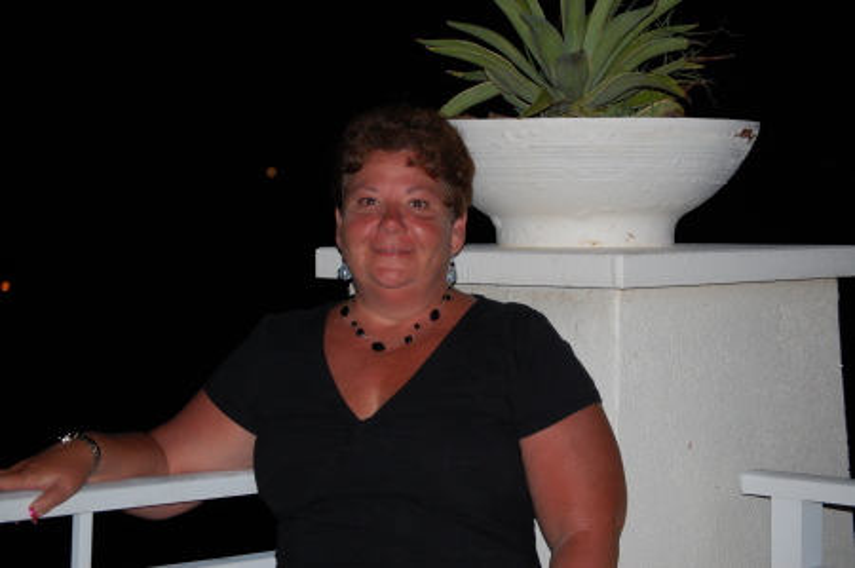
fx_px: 1957
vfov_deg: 16.5
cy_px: 284
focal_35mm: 82
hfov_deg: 24.6
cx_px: 428
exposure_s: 1/60
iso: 400
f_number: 4
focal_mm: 55
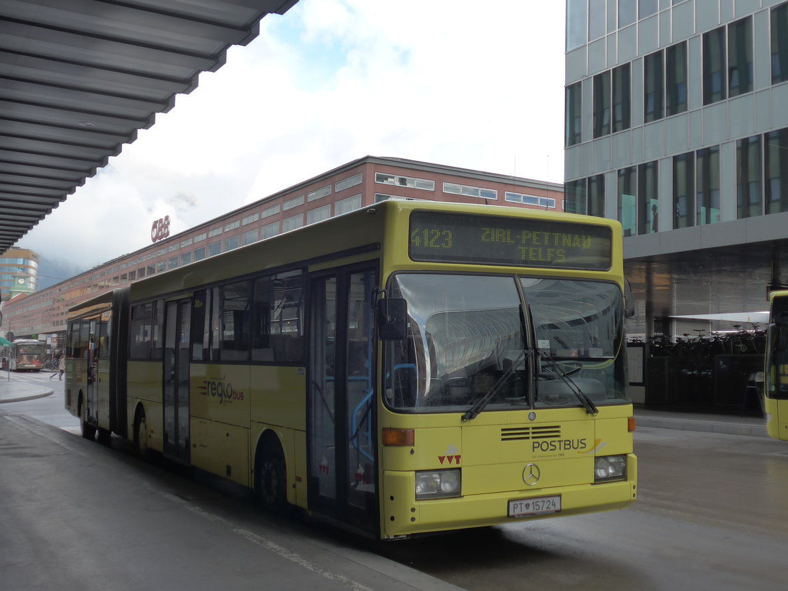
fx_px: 911
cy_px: 298
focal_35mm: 40
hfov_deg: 46.8
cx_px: 385
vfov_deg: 36.0
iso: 160
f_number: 2.5
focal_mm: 8
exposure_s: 1/800
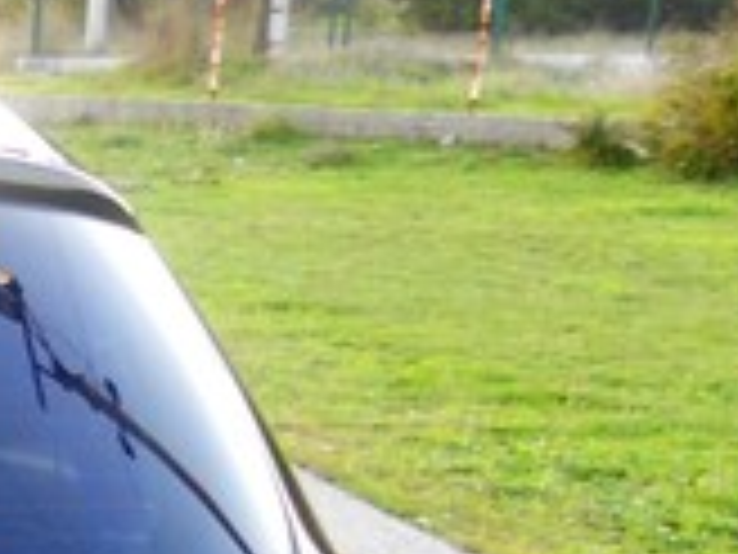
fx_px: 2814
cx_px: -634
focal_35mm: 132
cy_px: 1140
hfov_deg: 13.3
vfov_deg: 10.3
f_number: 3.2
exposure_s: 1/30
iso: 100
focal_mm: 4.9
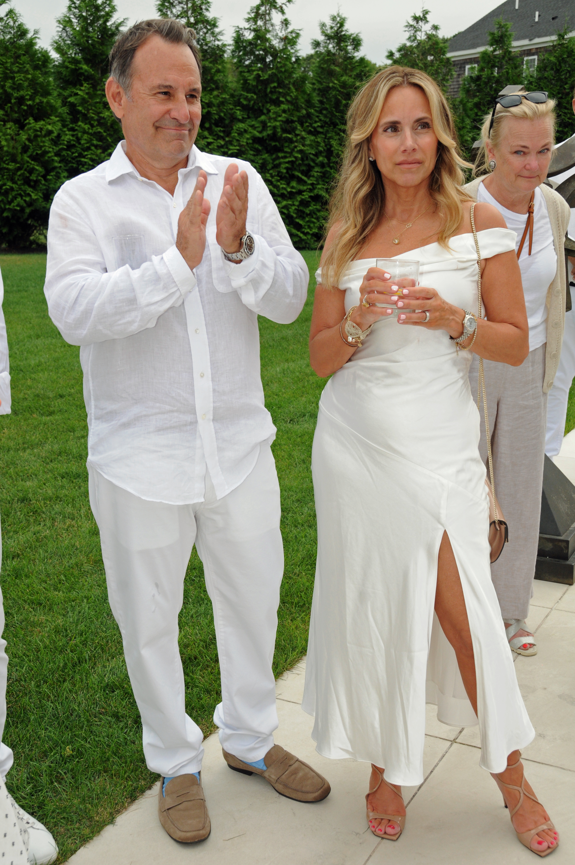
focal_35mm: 48
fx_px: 1153
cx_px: 288
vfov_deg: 41.2
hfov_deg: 28.0
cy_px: 432
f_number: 8
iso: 500
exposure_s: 1/250
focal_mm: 32
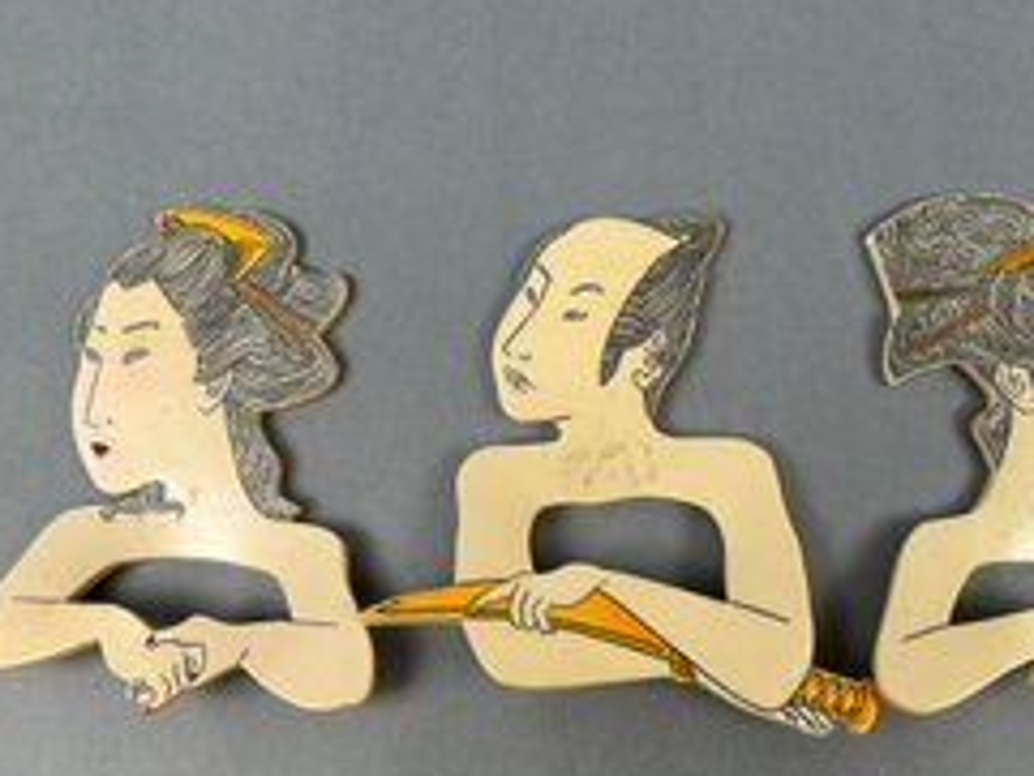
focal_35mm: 37
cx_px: 620
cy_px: 392
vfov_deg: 38.7
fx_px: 1106
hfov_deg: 49.8
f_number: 1.5
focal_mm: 5.7
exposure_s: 1/165
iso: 40
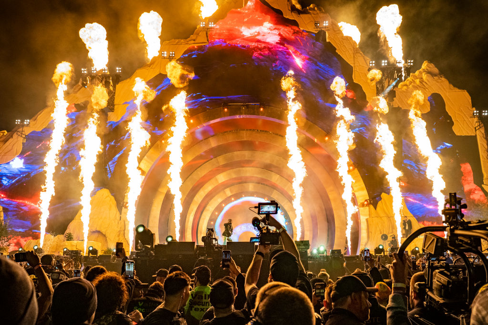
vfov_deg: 46.4
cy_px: 162
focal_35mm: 28
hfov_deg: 65.5
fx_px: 380
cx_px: 244
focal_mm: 28
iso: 4000
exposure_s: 1/400
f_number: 5
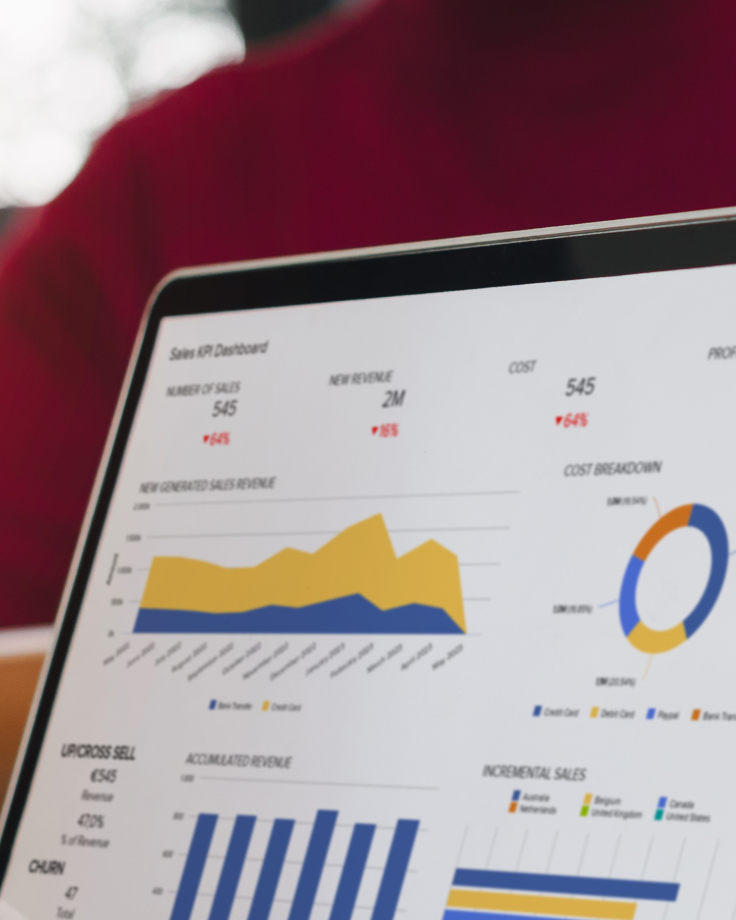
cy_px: 593
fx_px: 5339
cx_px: -112
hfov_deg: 7.8
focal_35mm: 196
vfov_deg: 9.8
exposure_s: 1/400
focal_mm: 55
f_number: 2.8
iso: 320
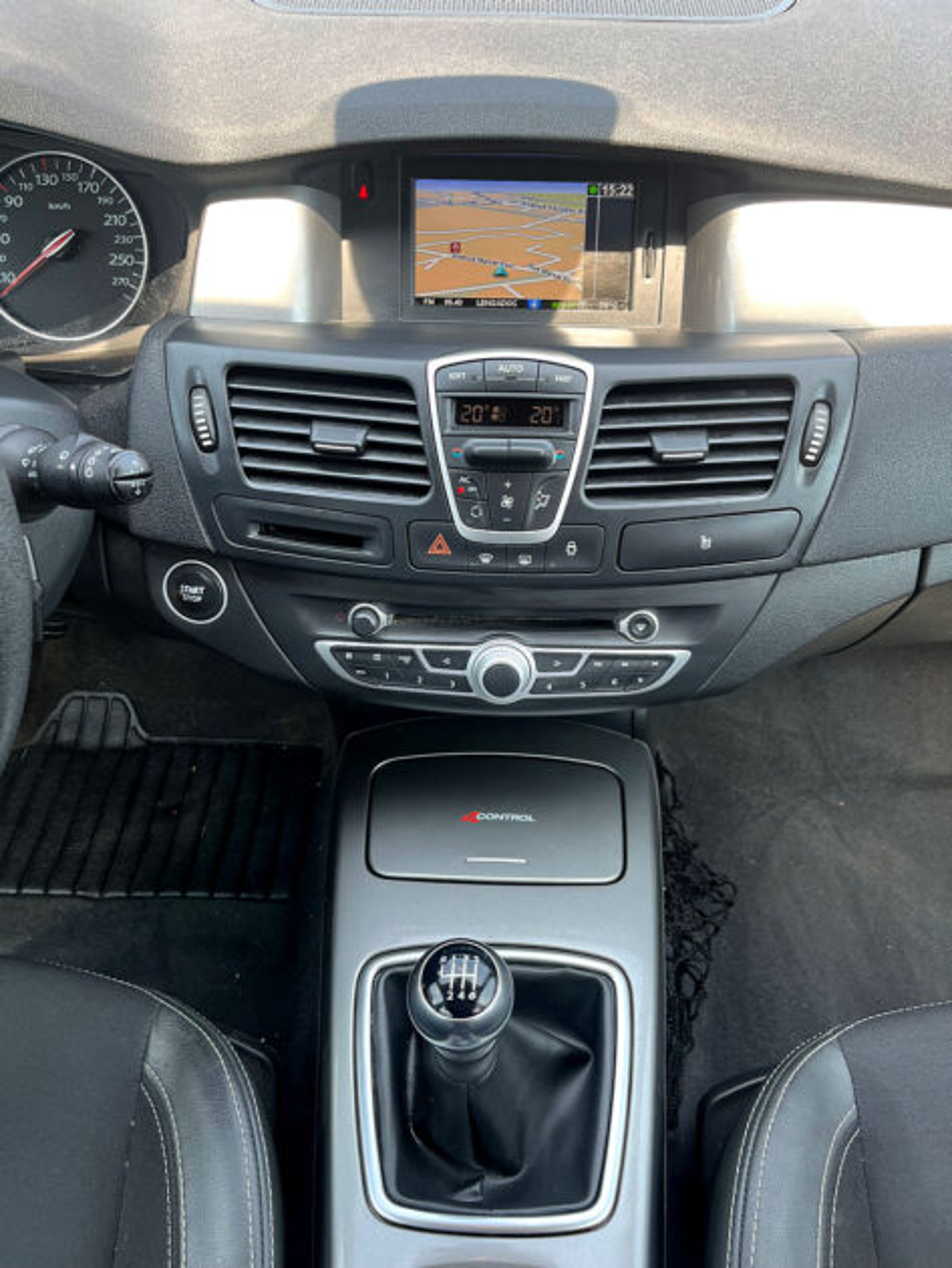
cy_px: 634
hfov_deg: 53.1
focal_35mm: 26
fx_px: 953
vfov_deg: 67.3
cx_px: 476
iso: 50
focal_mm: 5.1
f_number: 1.6
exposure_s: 1/122
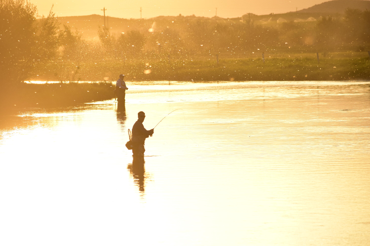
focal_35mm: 255
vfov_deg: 5.4
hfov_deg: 8.1
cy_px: 123
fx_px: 2621
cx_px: 185
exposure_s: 1/800
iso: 400
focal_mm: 170
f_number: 5.6
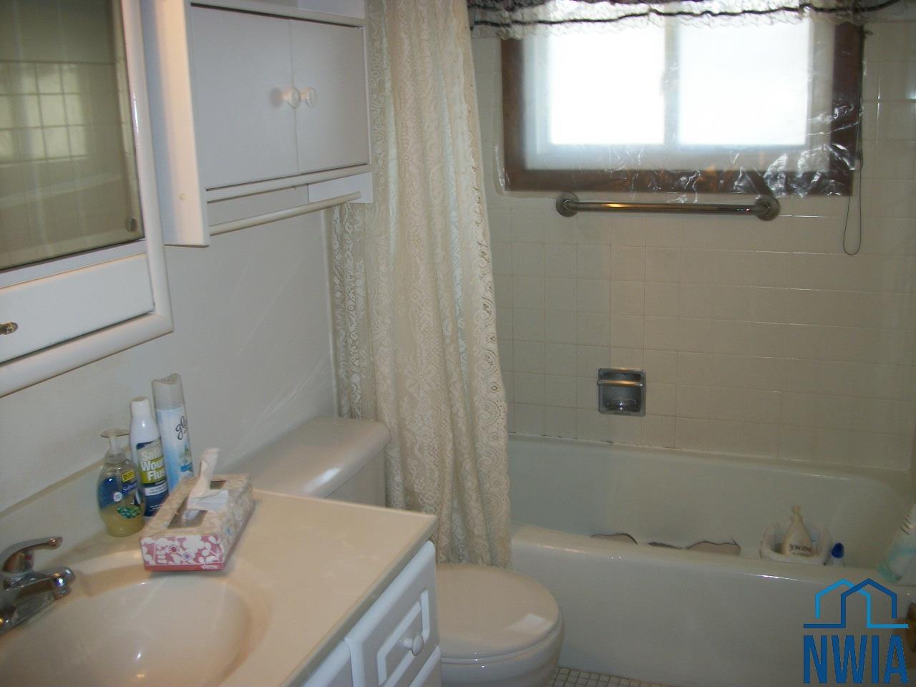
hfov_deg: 56.8
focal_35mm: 32
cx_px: 458
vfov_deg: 44.2
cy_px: 344
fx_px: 847
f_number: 2.9
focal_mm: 5.7
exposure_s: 1/30
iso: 80
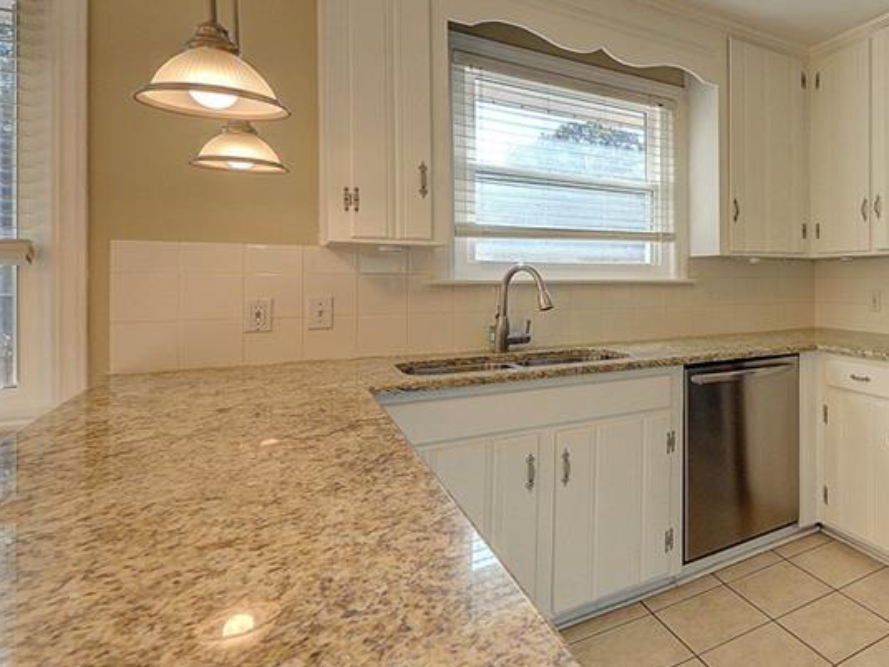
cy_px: 256
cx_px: 786
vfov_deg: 60.4
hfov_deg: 64.6
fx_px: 565
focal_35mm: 22
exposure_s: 1/160
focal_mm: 8
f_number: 8
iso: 800
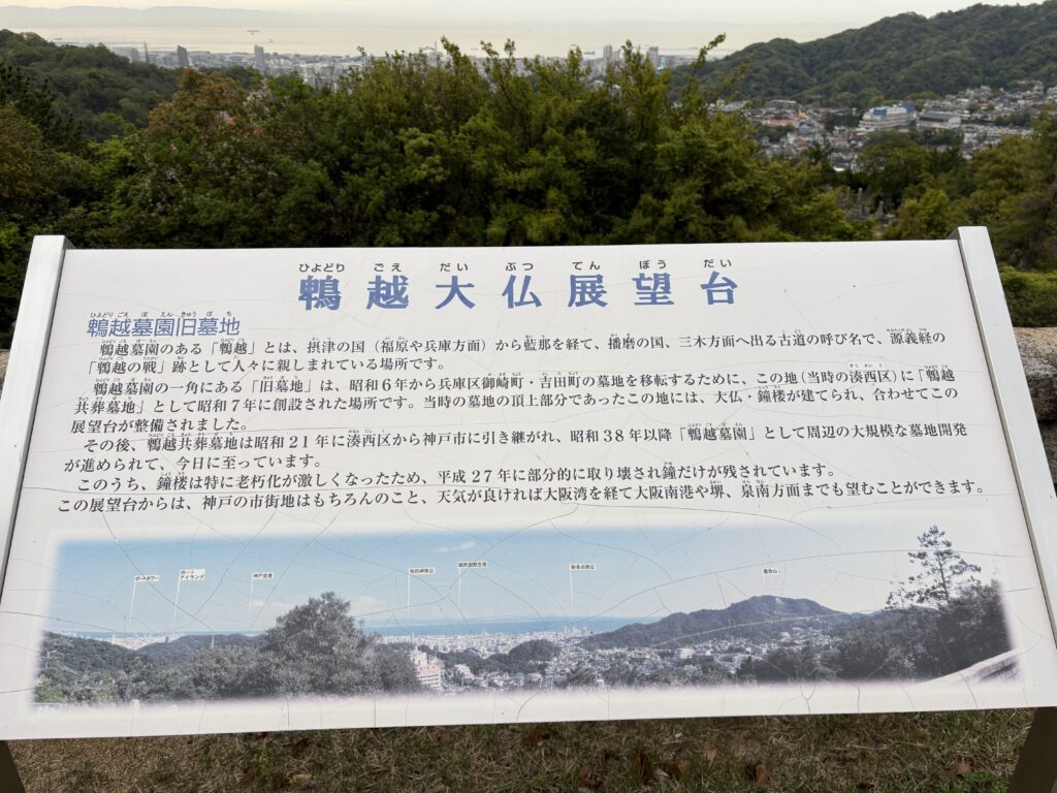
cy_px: 396
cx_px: 528
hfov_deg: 67.3
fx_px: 794
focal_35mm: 26
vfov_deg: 53.1
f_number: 1.6
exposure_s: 1/419
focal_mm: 5.96
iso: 50
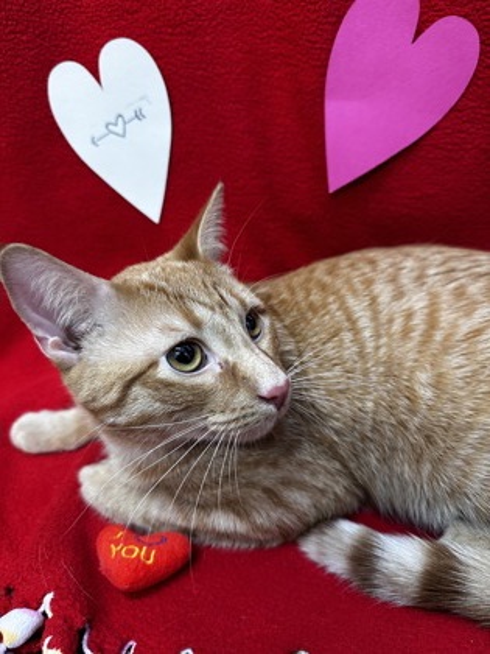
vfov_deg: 71.6
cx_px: 245
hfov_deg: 56.8
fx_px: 453
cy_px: 327
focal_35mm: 24
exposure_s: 1/60
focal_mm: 6.86
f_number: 1.78
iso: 250
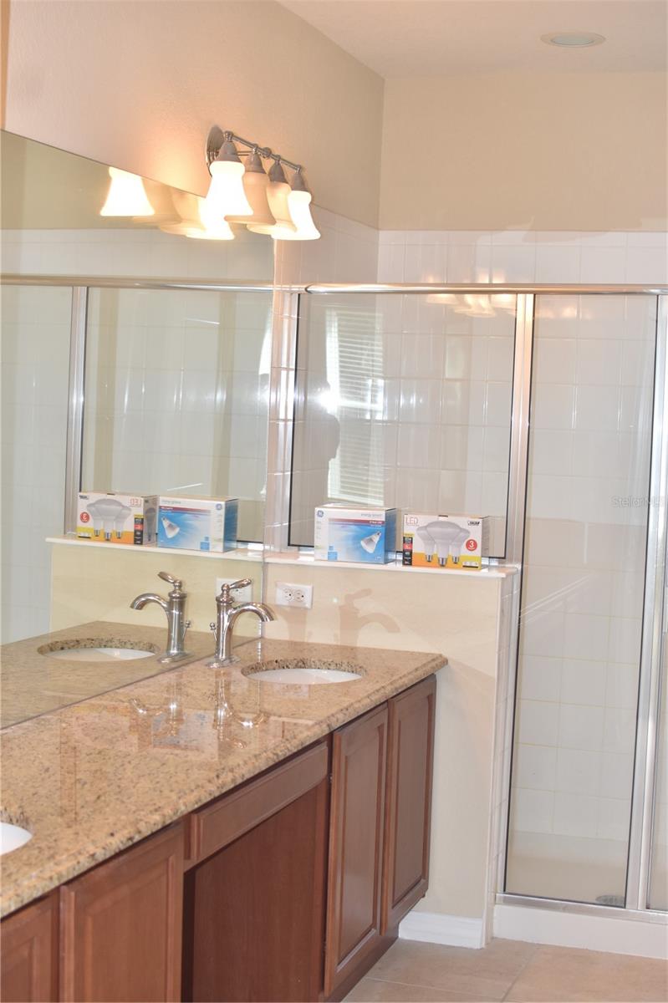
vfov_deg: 37.9
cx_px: 334
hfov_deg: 25.7
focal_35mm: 52
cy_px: 502
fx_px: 1462
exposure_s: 1/125
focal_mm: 35
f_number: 4
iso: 400
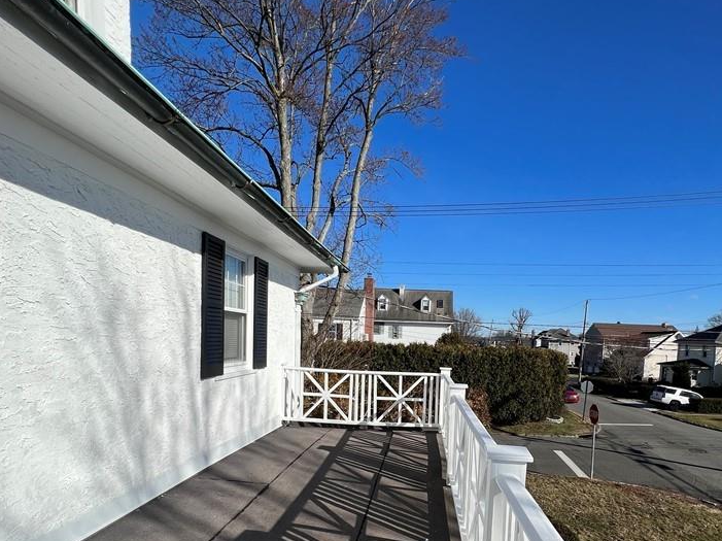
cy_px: 366
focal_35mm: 19
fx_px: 396
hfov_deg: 84.2
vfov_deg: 66.6
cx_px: 410
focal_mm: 1.57
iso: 32
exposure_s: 1/2597
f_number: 1.8
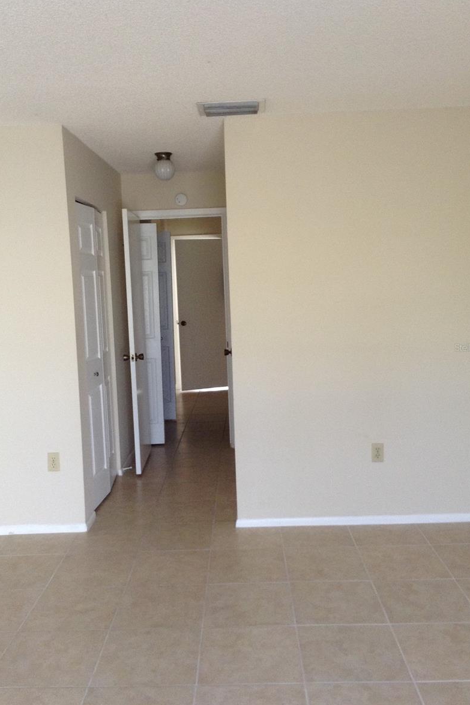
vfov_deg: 54.4
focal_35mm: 35
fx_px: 686
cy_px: 347
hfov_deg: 37.8
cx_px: 228
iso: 80
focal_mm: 3.3
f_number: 2.4
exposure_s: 1/25
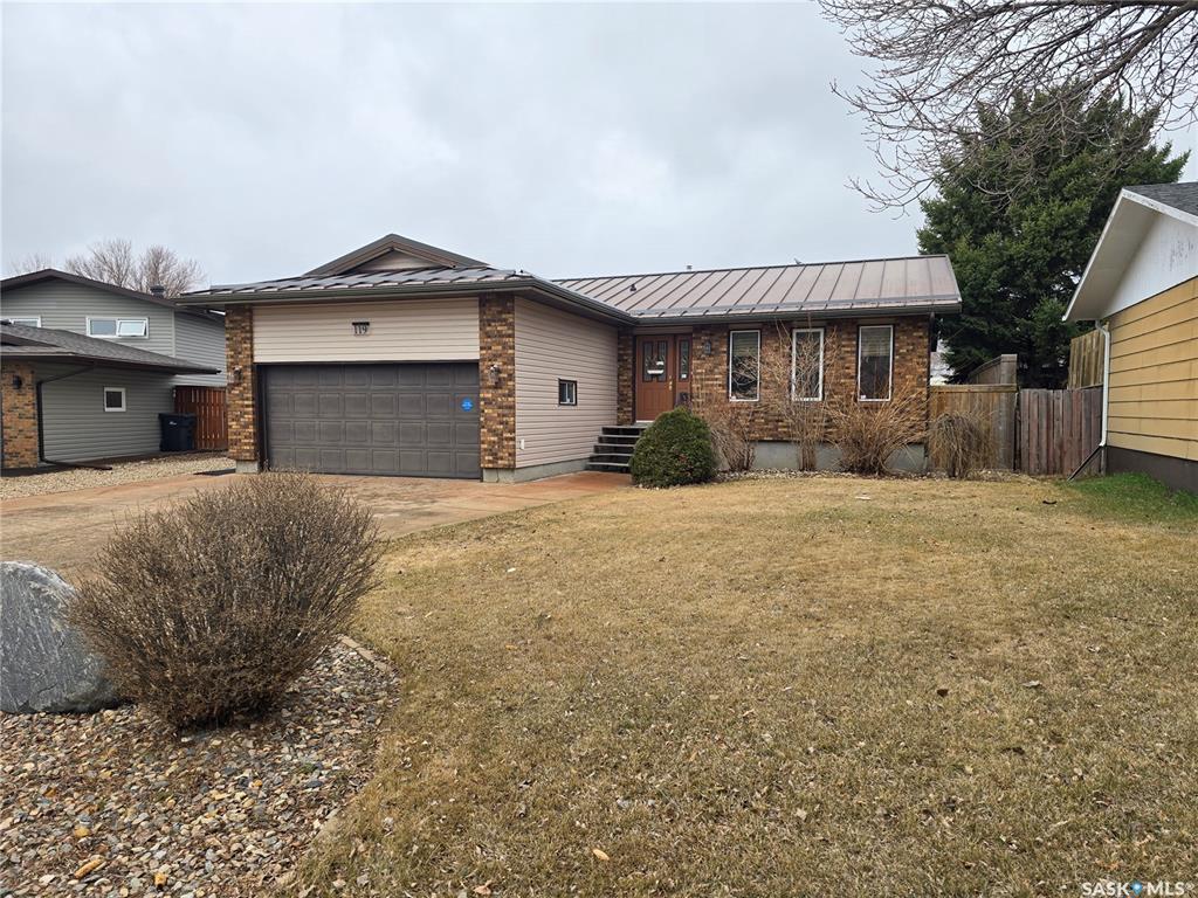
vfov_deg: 58.9
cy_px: 449
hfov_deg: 73.9
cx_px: 599
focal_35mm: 23
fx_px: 796
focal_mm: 6.3
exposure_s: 1/416
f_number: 1.7
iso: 12
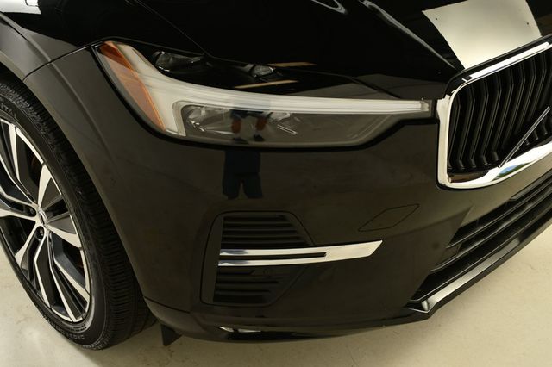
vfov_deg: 31.2
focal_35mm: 43
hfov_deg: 45.5
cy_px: 184
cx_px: 276
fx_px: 659
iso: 100
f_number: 9
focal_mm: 29
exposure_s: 1/160
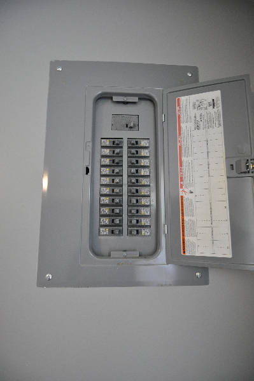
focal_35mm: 15
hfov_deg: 77.2
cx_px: 127
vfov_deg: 100.4
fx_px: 159
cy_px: 190
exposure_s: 1/60
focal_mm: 10
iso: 800
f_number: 4
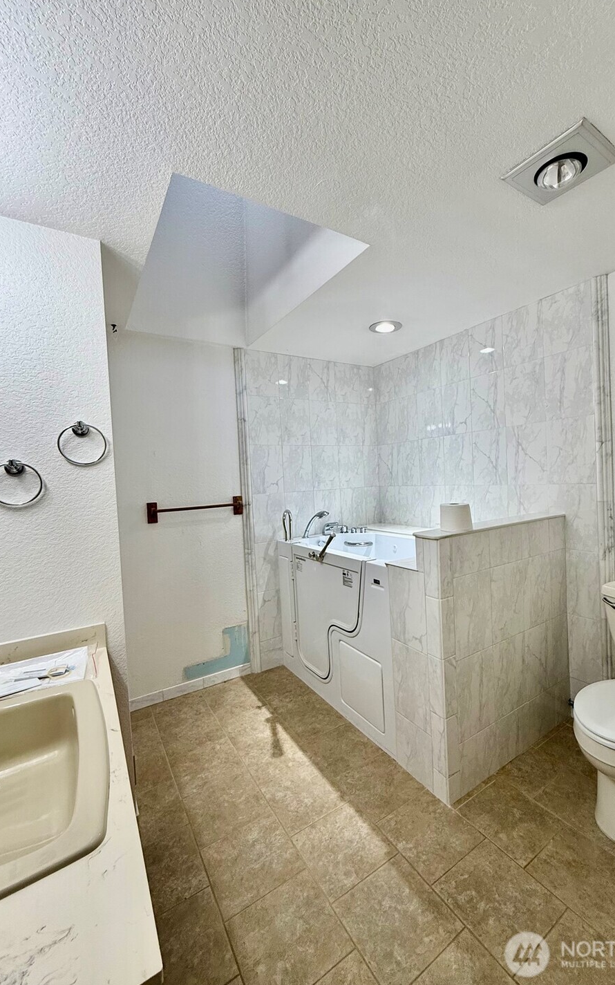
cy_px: 489
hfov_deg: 74.5
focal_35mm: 15
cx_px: 343
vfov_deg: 101.5
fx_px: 402
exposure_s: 1/120
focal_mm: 2.22
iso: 125
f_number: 2.2
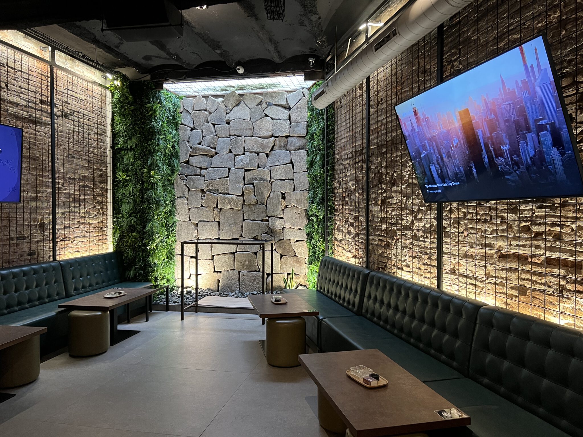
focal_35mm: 26
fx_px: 438
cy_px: 218
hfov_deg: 67.3
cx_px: 292
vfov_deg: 53.1
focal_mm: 5.7
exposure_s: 1/50
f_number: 1.5
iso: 320
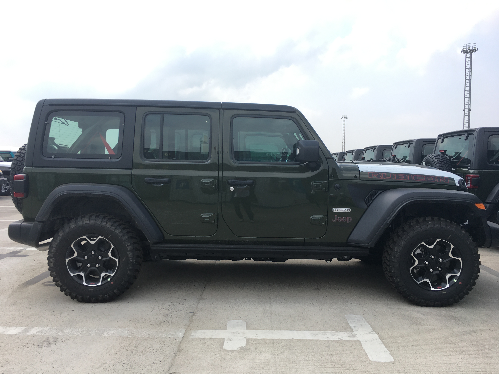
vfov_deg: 48.2
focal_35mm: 29
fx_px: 418
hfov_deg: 61.7
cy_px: 187
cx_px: 250
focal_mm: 4.15
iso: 25
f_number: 2.2
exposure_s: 1/777
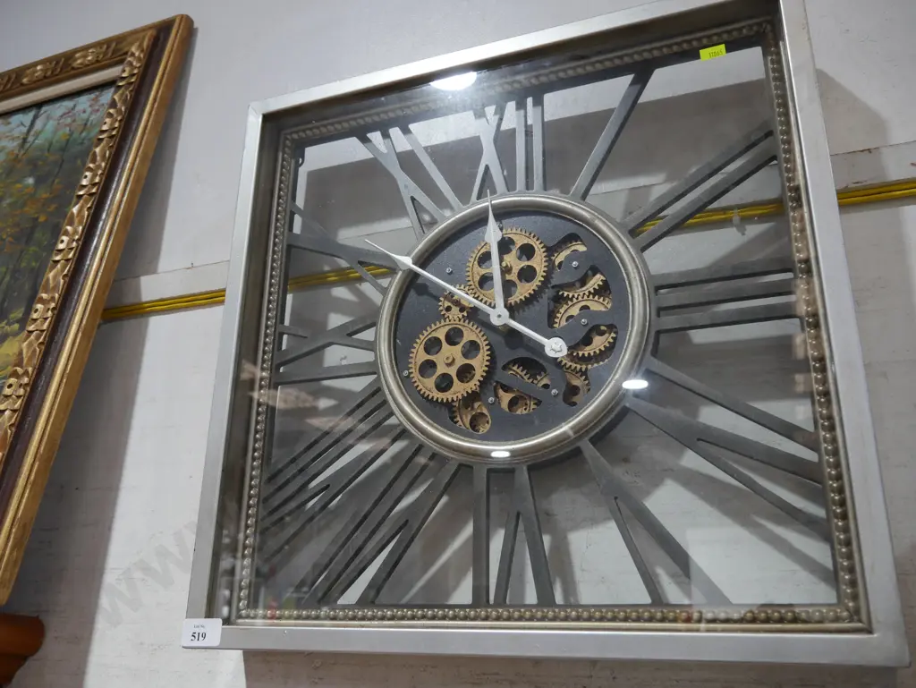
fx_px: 794
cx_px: 458
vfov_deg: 46.8
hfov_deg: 59.9
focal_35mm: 30
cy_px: 344
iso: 500
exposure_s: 1/60
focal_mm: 15
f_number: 3.6
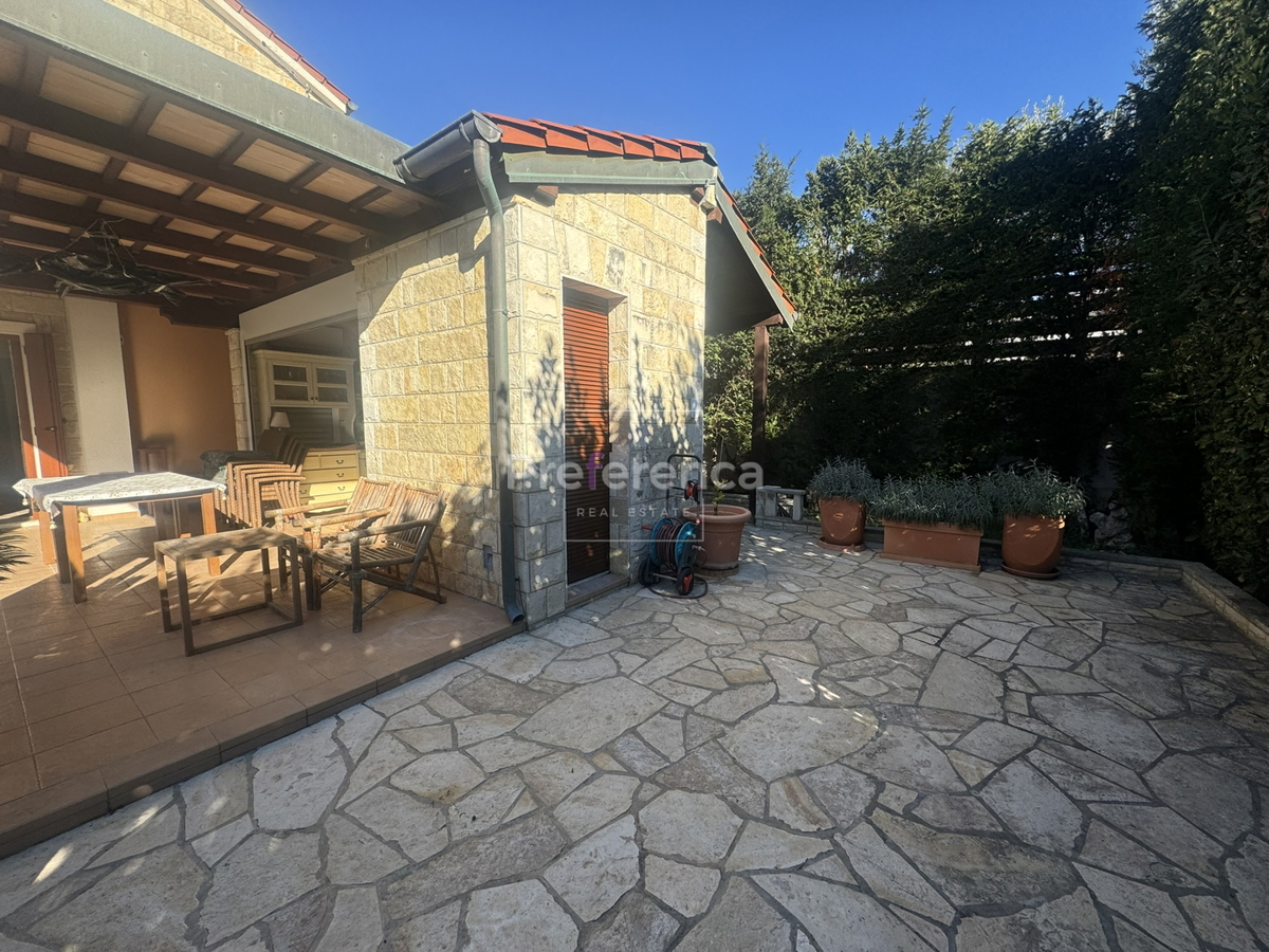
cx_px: 634
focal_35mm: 14
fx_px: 513
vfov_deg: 85.7
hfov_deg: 102.1
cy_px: 476
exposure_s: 1/921
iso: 50
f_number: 2.2
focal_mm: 2.22
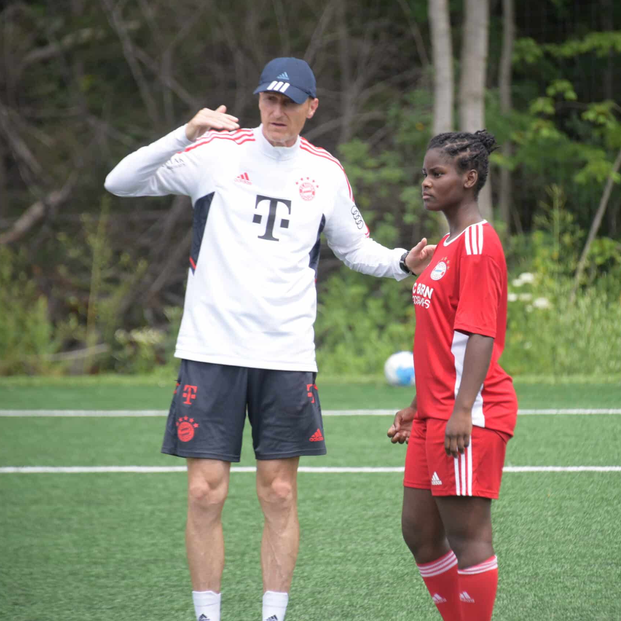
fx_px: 7774
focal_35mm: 383
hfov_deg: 4.6
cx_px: 416
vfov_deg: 4.6
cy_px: 310
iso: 640
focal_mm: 300
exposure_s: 1/1250
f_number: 5.6
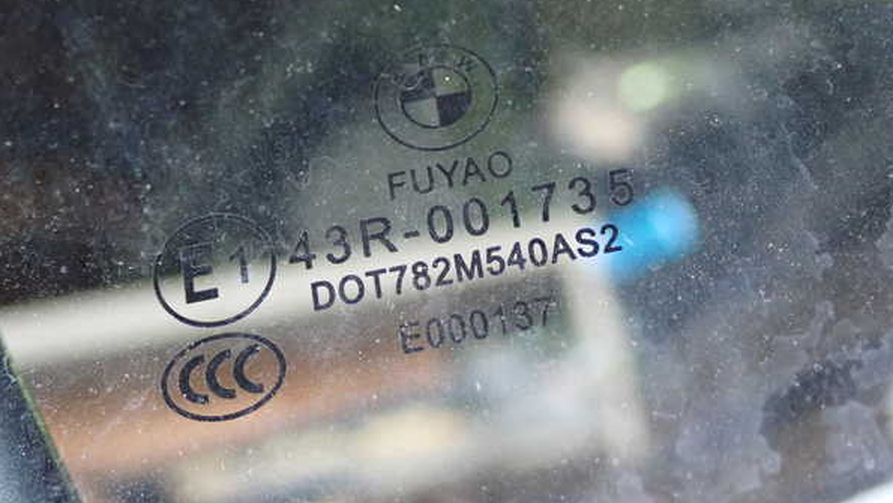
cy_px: 243
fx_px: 1847
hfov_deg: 27.2
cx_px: 447
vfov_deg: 15.5
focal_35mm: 78
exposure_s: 1/60
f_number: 3.9
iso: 640
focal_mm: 12.73
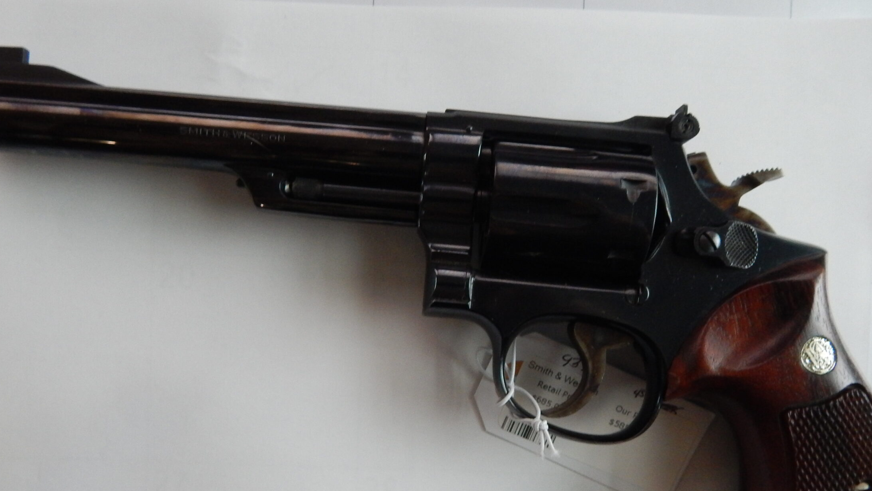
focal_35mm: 28
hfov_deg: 67.9
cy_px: 335
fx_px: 647
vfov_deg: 40.9
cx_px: 421
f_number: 3
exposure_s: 1/25
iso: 400
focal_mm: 4
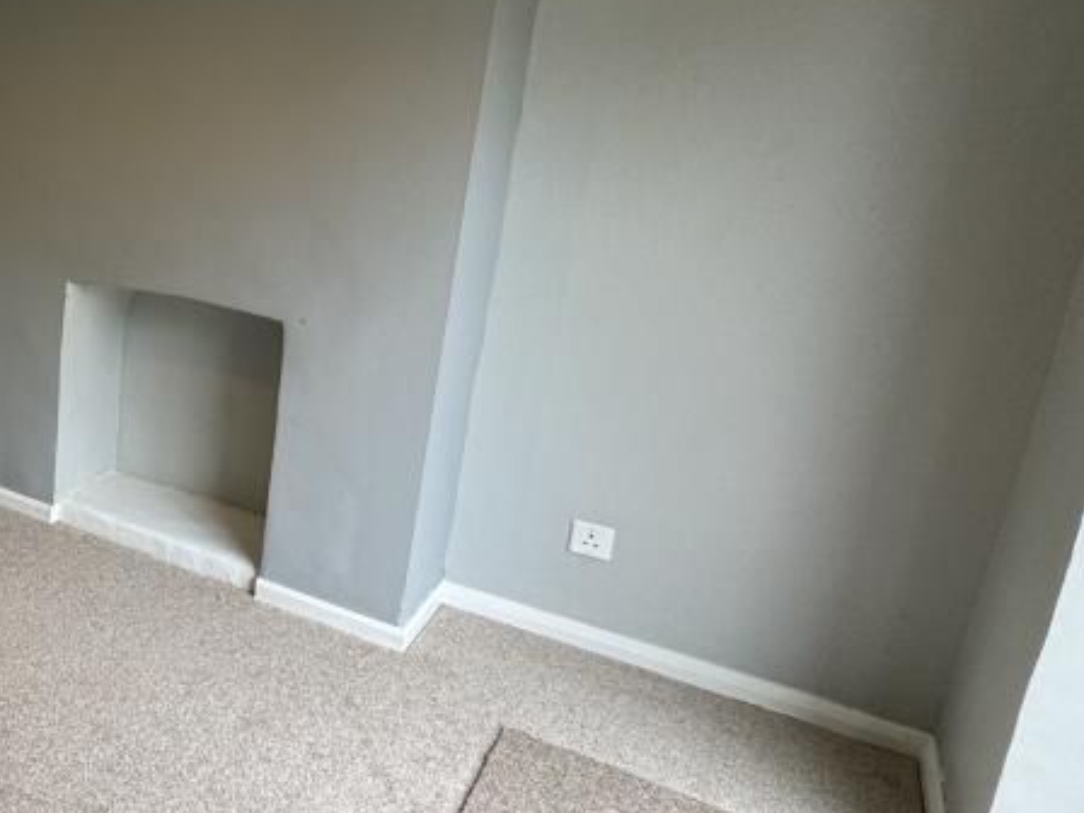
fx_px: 1002
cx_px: -116
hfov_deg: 43.5
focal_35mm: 32
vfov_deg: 43.9
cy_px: 317
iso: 50
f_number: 2.2
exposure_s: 1/99
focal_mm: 2.22
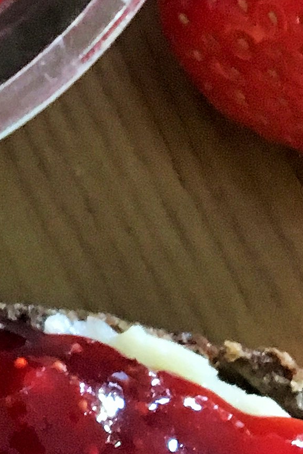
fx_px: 1768
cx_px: -133
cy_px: 156
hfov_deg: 9.5
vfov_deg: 14.6
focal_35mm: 140
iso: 400
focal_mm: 4.15
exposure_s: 1/17
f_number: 2.2
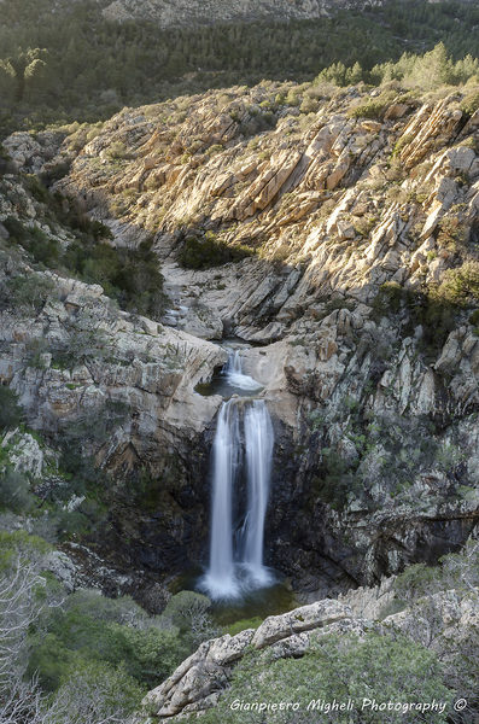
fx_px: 692
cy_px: 362
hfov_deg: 38.2
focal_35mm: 34
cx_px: 240
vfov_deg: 55.2
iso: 100
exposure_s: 1/1.67
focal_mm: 23
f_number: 22
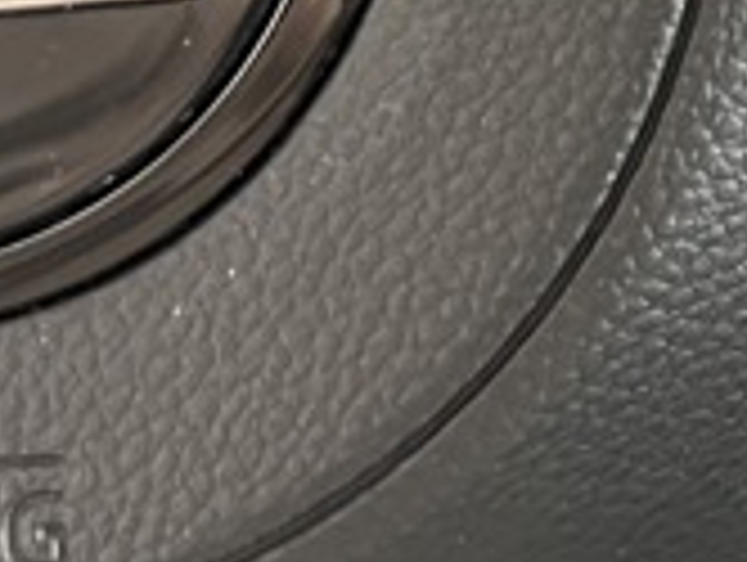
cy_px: -441
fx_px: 2701
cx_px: 1215
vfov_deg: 11.1
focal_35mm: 125
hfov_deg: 14.4
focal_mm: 5.7
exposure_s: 1/50
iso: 400
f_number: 1.5
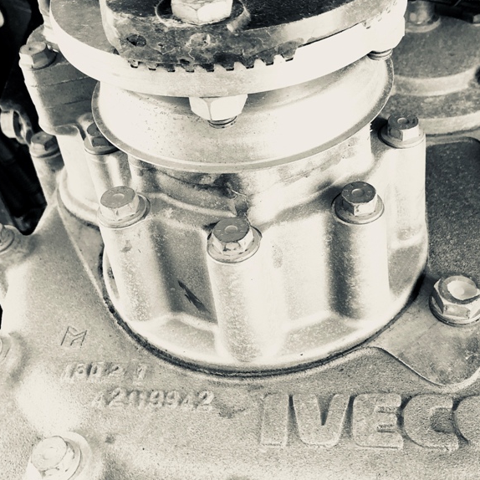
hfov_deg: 37.2
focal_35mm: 45
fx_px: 706
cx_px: 310
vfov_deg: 37.4
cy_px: 191
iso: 40
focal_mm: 3.99
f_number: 1.8
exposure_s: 1/33
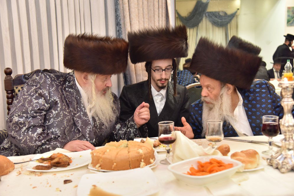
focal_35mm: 47
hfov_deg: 41.9
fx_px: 384
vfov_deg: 28.6
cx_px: 147
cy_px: 99
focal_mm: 46
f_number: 4
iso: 2000
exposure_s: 1/160
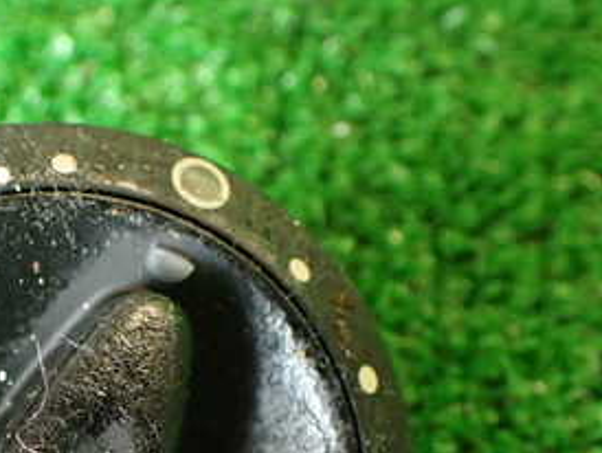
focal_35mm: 70
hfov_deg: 26.6
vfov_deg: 20.4
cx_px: 33
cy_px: 457
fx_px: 1218
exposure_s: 1/30
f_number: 2.4
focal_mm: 5.79
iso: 400
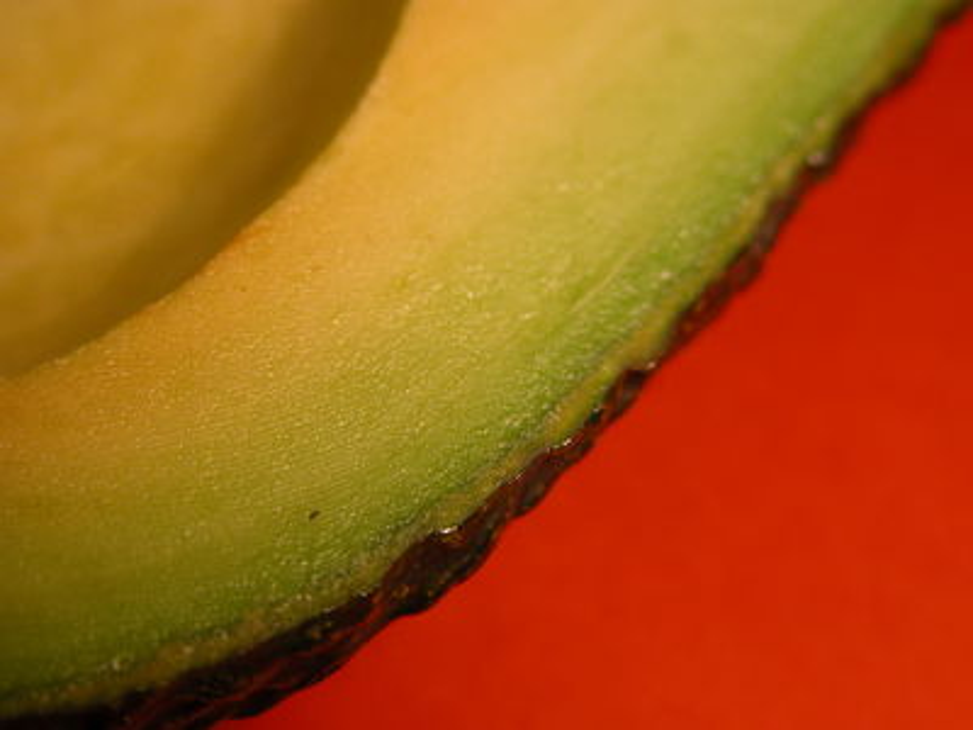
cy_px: 365
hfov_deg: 18.4
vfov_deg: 13.8
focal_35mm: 107
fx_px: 3008
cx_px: 486
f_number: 3.7
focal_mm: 27.3
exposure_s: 1/244
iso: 100
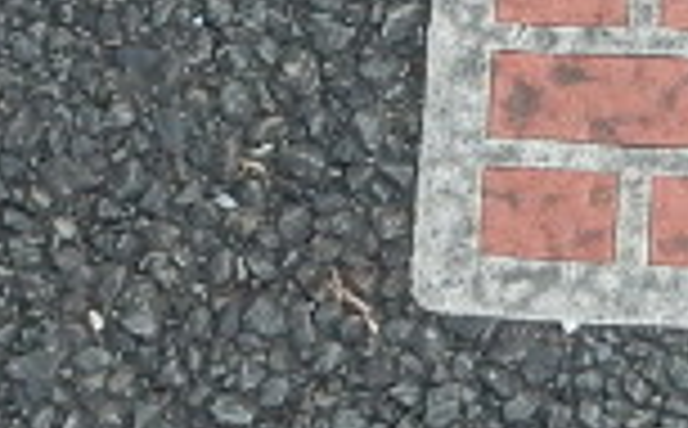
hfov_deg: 8.1
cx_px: 814
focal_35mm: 256
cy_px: -455
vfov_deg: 5.0
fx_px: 4791
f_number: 4
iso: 125
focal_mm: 6.4
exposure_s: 1/60
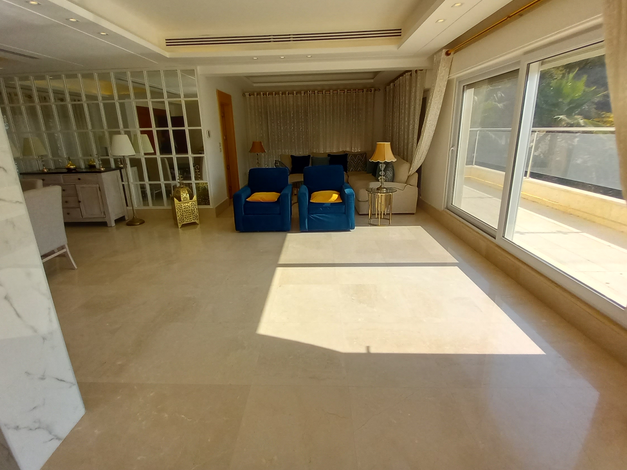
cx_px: 306
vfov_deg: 81.5
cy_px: 211
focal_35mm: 15
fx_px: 272
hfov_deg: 98.2
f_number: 2.2
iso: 40
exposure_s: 1/481
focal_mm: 1.13
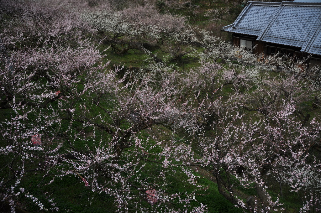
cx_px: 160
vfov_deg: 47.8
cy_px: 106
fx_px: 240
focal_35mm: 27
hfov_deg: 67.4
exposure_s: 1/160
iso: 200
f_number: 3.5
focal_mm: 18
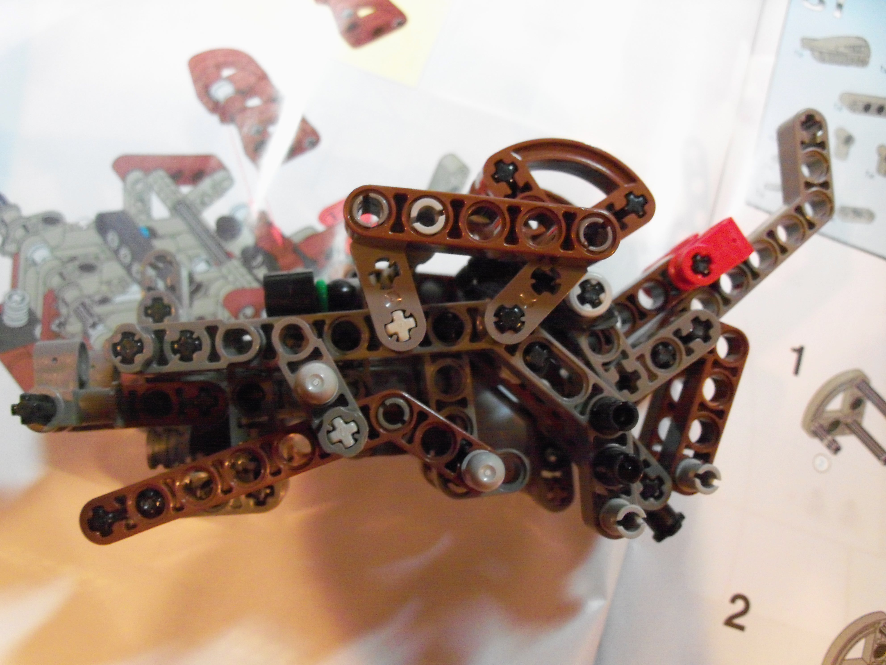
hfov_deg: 52.6
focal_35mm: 35
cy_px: 332
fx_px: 896
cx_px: 443
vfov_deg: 40.7
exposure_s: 1/10
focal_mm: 6.3
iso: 400
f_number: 3
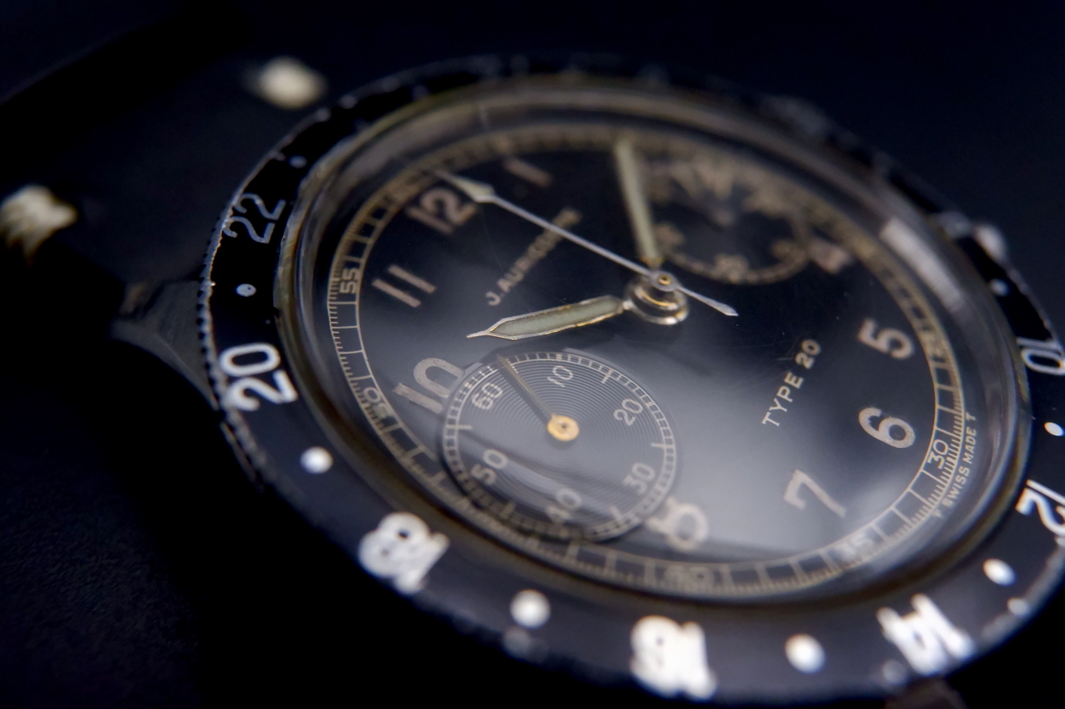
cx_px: 532
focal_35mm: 27
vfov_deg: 47.9
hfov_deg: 67.4
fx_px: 799
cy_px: 354
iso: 6400
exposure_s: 1/4000
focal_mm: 18
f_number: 5.6
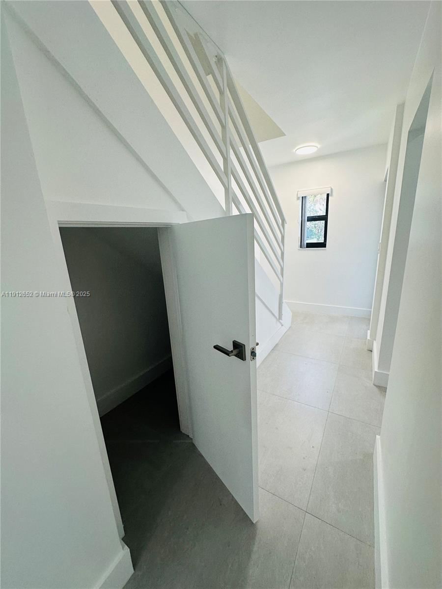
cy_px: 294
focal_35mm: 14
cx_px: 221
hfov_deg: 85.7
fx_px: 238
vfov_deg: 102.1
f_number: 2.2
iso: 125
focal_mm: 2.22
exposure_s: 1/120
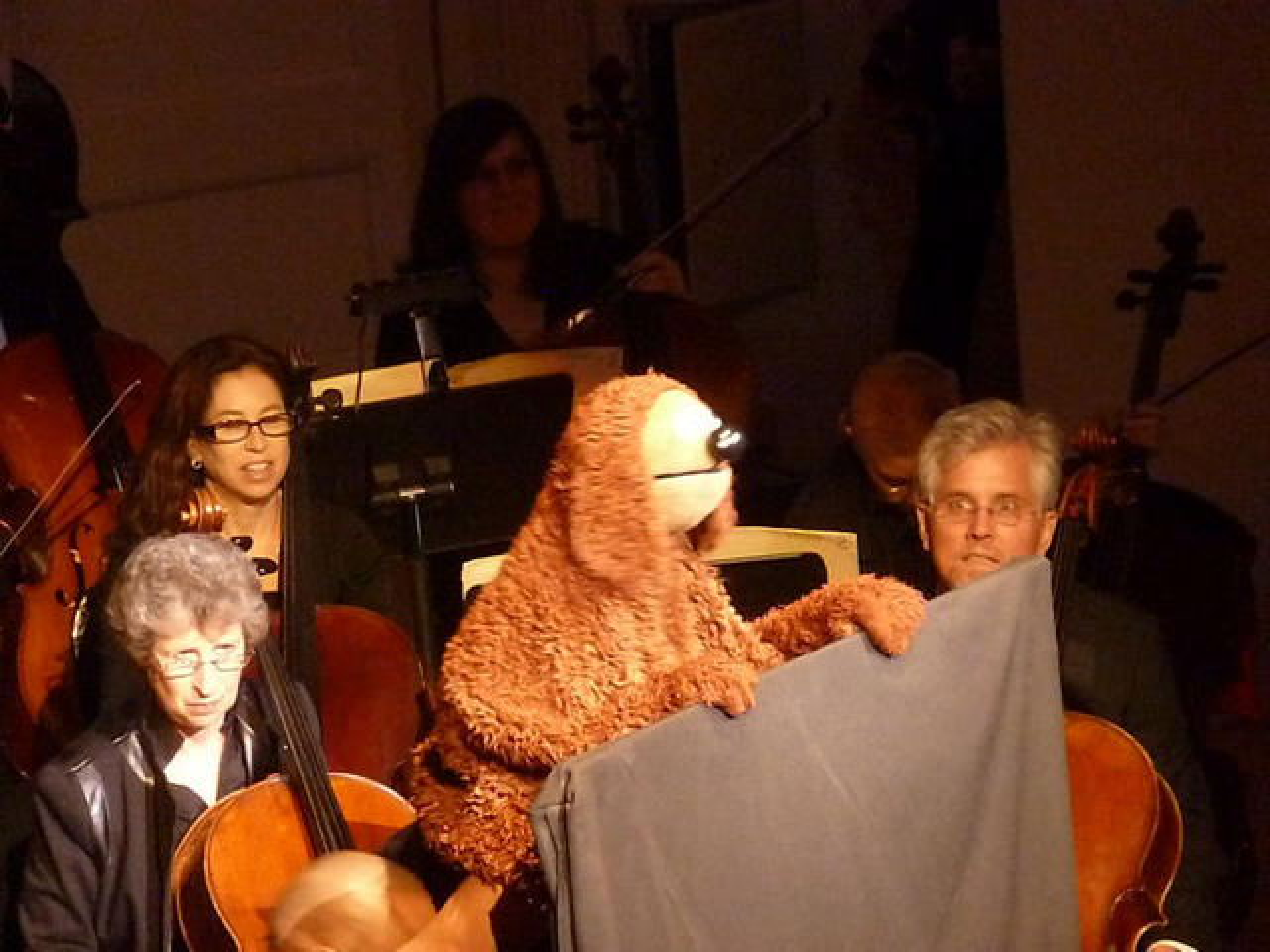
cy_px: 476
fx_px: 14088
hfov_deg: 5.2
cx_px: 635
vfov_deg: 3.9
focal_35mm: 384
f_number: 5.9
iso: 3200
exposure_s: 1/20
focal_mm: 68.8
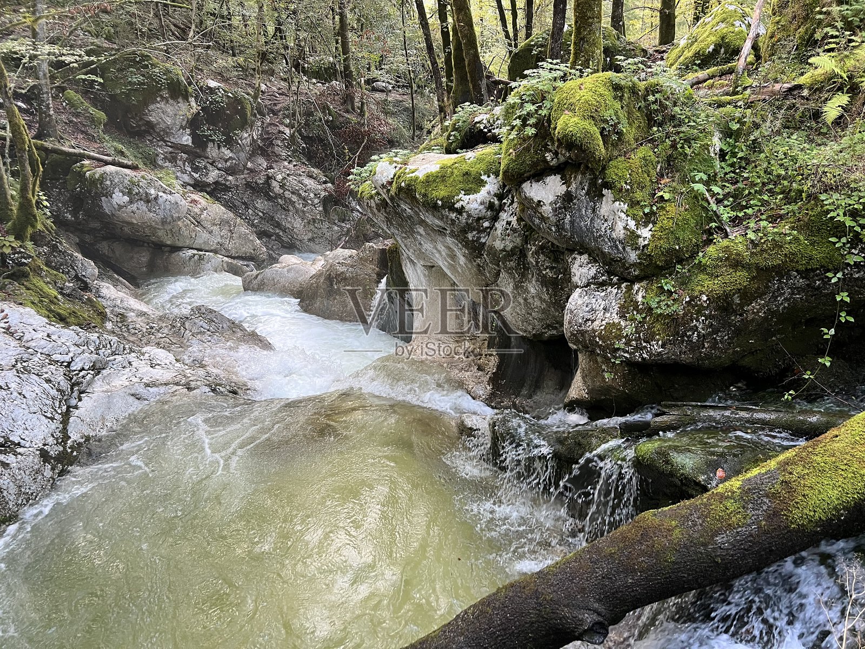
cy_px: 324
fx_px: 650
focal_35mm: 26
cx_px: 432
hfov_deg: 67.3
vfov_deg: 53.1
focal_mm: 5.7
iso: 125
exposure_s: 1/62
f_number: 1.5
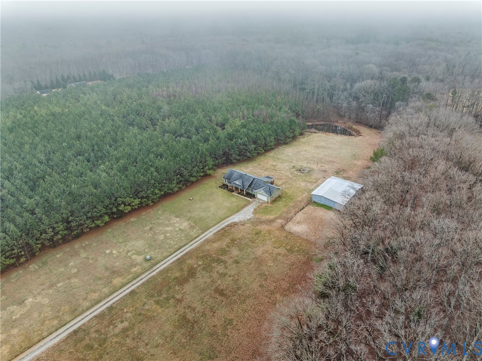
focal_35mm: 24
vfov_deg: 56.7
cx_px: 241
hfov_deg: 71.6
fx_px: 334
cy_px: 180
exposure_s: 1/320
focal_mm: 12.29
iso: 340
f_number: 4.5
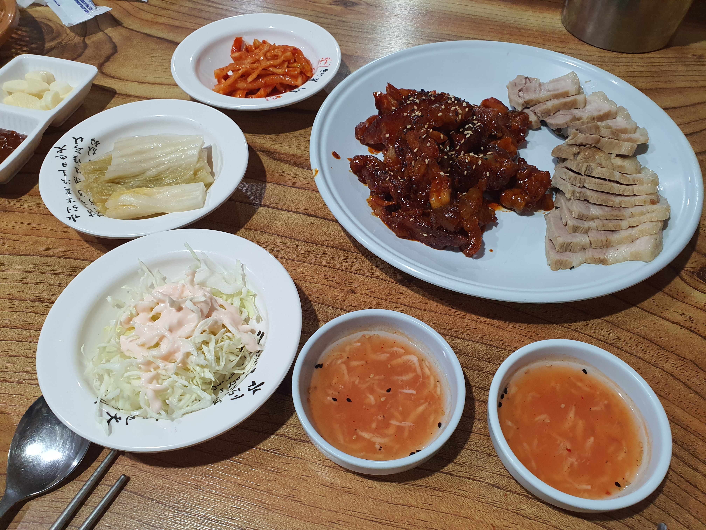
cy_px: 265
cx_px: 353
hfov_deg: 67.3
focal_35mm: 26
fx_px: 530
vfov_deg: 53.1
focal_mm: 4.3
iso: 200
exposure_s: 1/40
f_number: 2.4
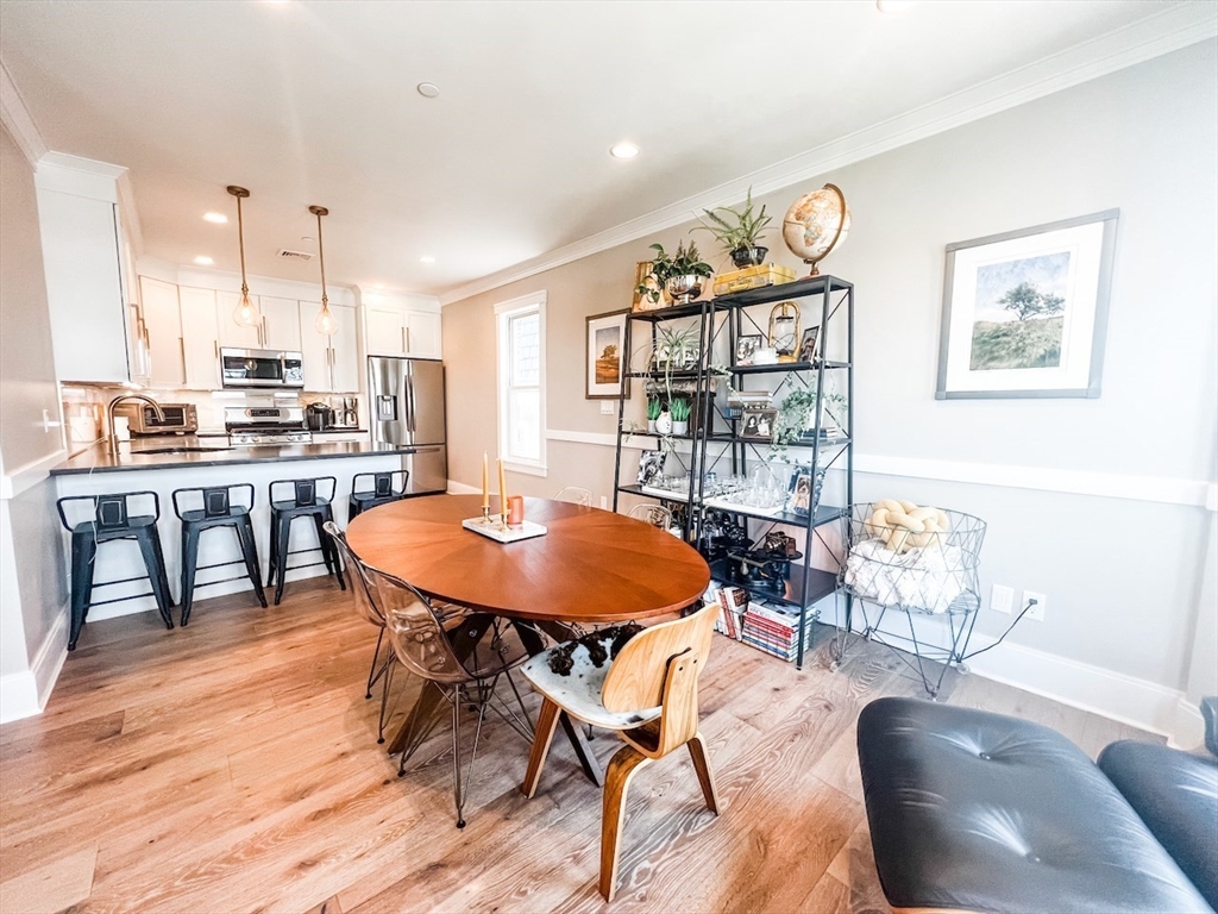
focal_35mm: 13
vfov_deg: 89.9
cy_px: 457
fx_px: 457
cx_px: 609
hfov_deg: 106.2
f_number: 1.8
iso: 160
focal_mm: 1.57
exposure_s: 1/120
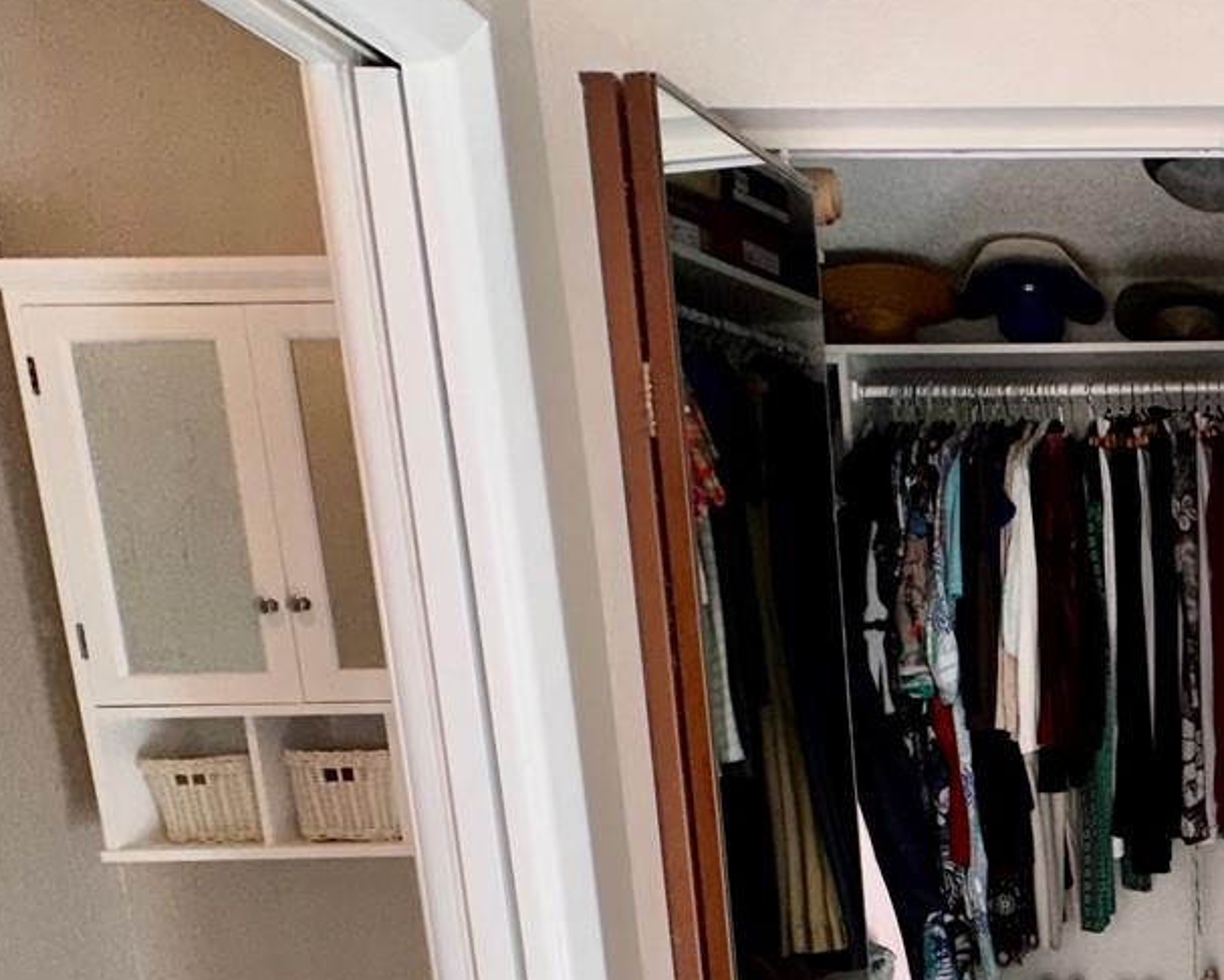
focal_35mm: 36
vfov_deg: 38.5
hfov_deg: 41.3
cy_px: 873
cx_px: 1311
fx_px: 1305
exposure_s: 1/122
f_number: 2.2
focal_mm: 2.22
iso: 64
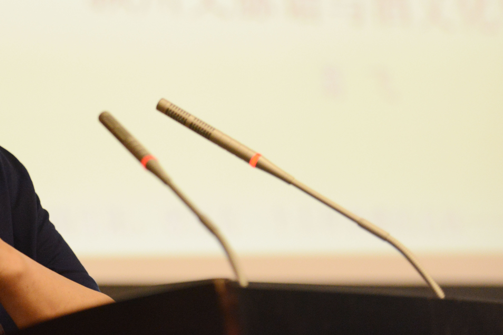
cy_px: 9
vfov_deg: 6.4
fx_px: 2991
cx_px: 13
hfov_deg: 9.6
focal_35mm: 214
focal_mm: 105
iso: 2800
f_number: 3.2
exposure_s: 1/125
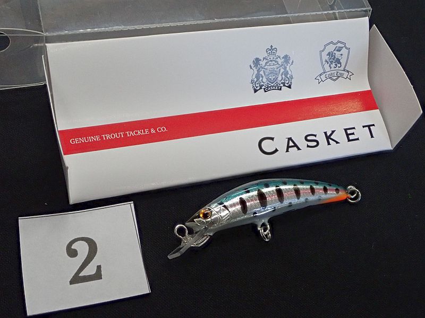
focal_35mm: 43
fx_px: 528
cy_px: 159
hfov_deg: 43.9
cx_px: 212
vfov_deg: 33.6
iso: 800
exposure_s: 1/50
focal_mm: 7.86
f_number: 4
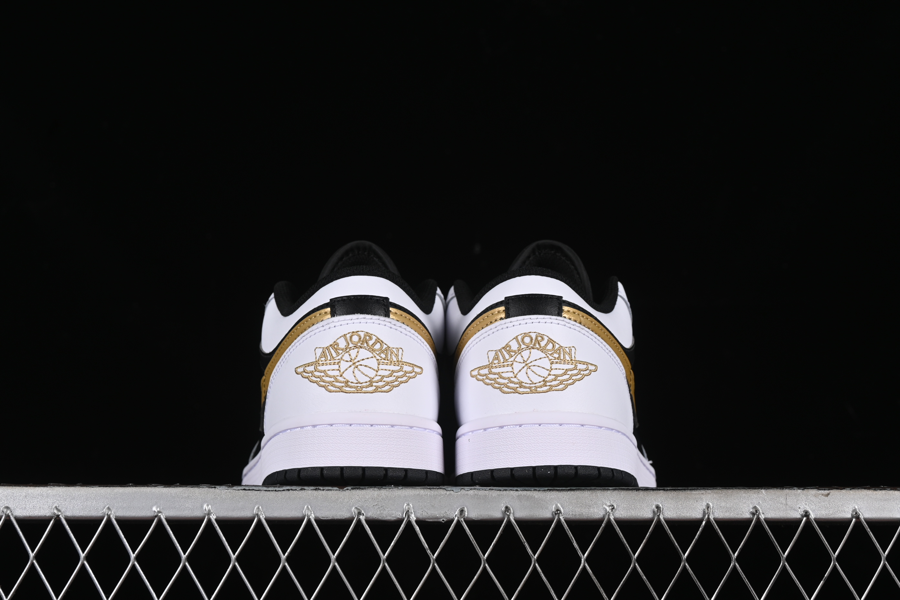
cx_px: 450
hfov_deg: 27.0
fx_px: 1875
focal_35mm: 75
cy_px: 300
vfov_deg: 18.2
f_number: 8
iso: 160
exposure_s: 1/80
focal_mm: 50
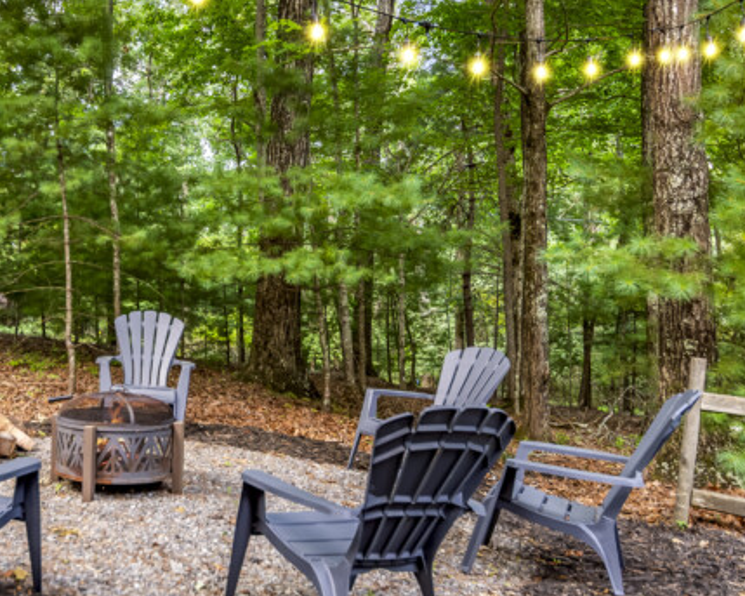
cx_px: 179
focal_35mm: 42
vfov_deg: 35.8
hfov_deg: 42.5
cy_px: 281
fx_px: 922
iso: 400
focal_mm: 17
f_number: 3.2
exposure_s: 1/60
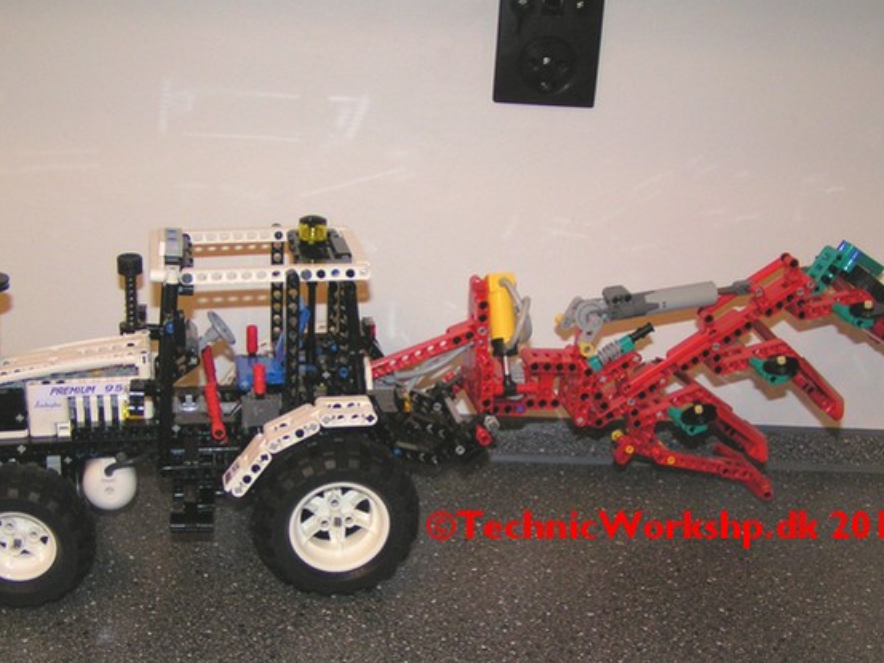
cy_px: 366
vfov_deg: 32.9
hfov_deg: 42.9
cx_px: 424
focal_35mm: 44
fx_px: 1124
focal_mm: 5.8
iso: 200
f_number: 2.8
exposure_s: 1/40
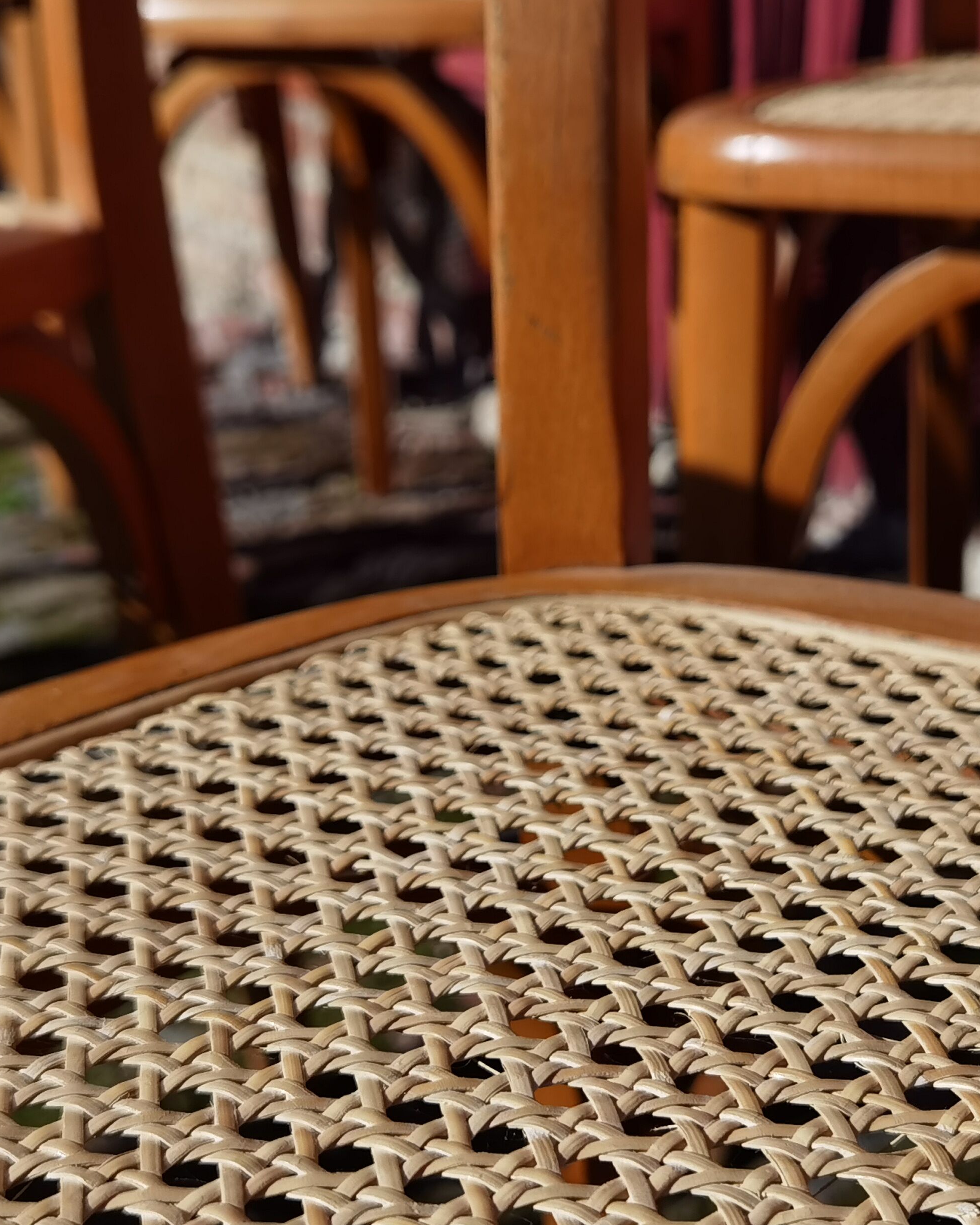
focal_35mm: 57
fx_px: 2067
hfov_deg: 26.6
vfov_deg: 32.9
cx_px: 569
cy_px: 725
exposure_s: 1/6098
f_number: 1.9
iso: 50
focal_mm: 6.71
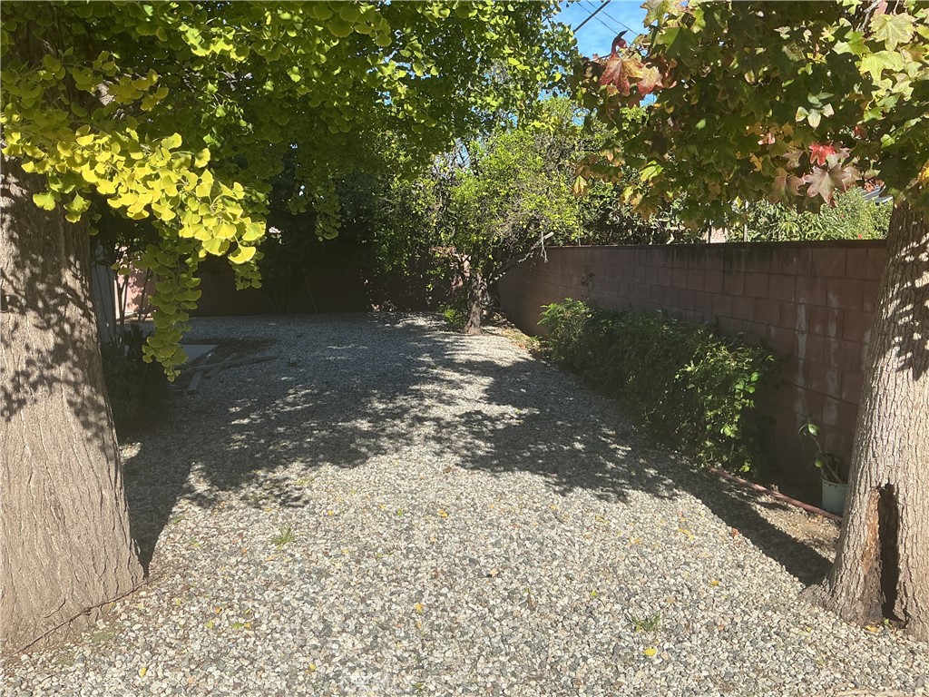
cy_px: 348
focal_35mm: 29
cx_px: 464
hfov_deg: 61.7
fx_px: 778
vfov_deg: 48.2
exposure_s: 1/1342
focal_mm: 3
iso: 25
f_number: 1.8
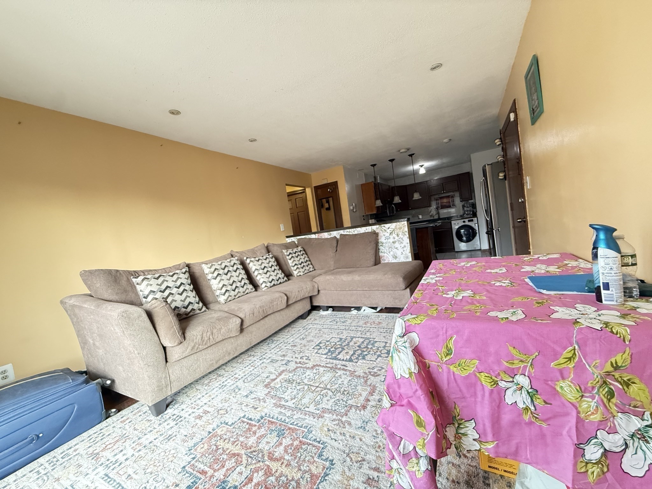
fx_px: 264
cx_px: 326
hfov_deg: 102.1
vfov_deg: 85.7
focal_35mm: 14
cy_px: 244
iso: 640
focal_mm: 2.22
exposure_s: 1/60
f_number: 2.2
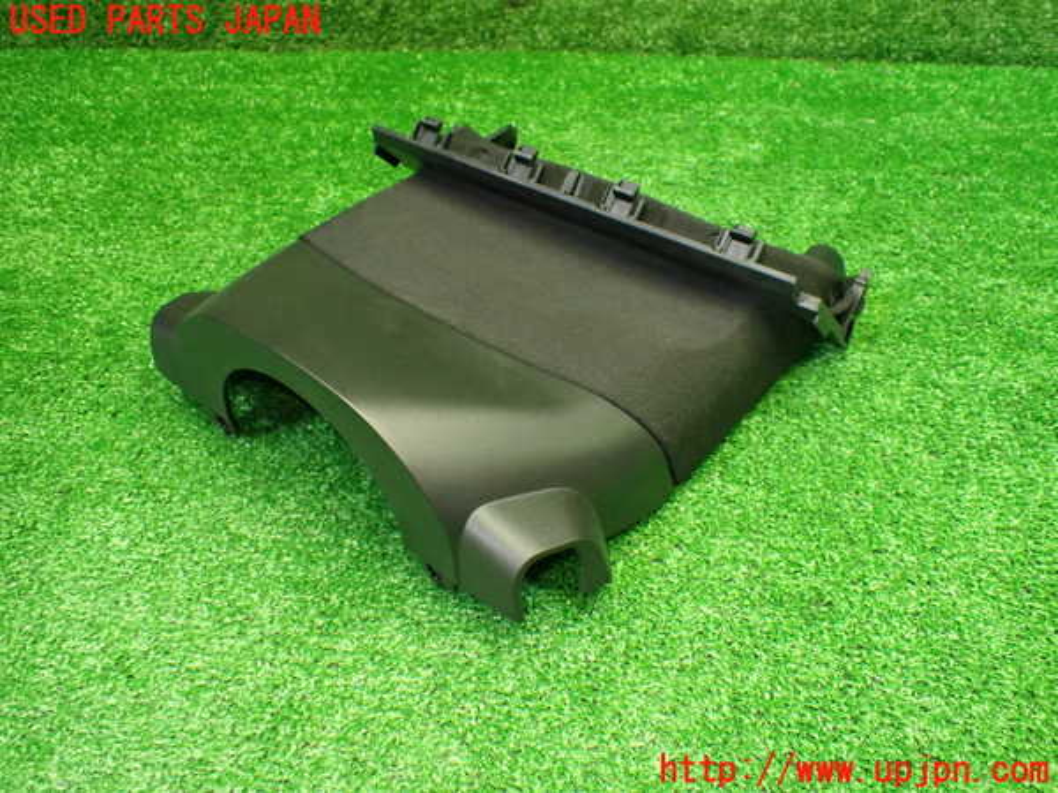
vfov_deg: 46.8
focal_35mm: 30
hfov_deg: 60.0
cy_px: 396
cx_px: 529
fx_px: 917
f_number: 2.3
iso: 800
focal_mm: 5.4
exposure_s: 1/100
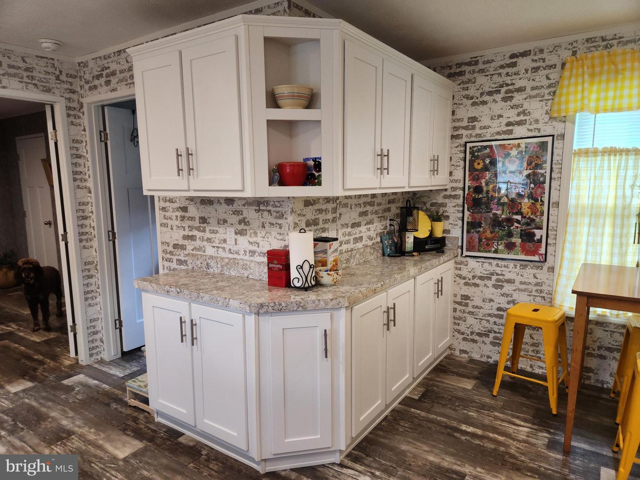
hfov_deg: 73.9
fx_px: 425
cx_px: 320
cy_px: 240
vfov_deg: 58.9
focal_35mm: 23
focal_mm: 5.4
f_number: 1.8
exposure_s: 1/120
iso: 320
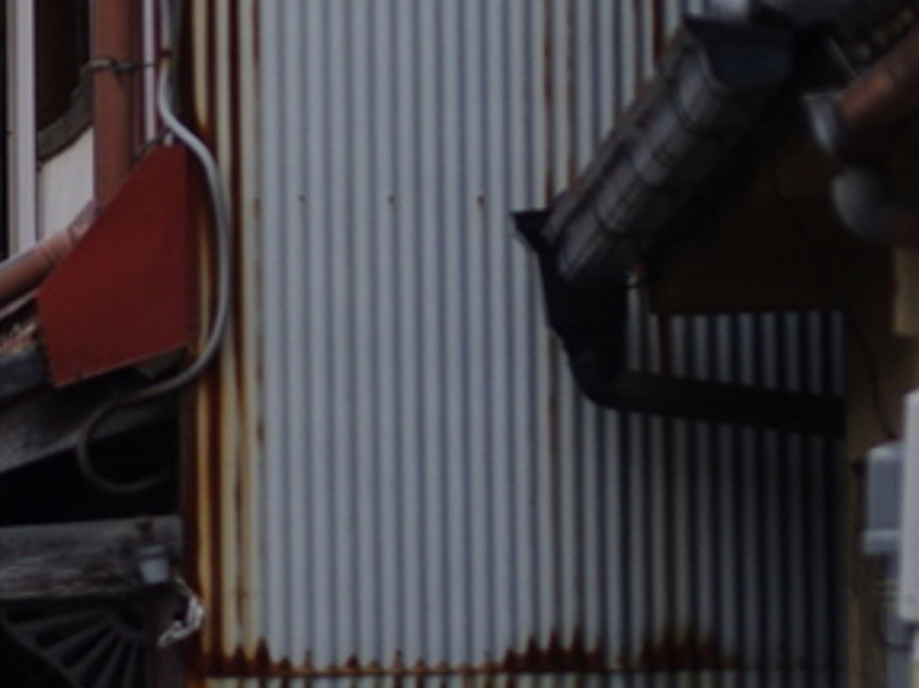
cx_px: -714
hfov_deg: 3.8
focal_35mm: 514
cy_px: 576
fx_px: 13640
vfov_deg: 2.9
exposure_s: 1/125
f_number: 4
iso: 400
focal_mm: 100
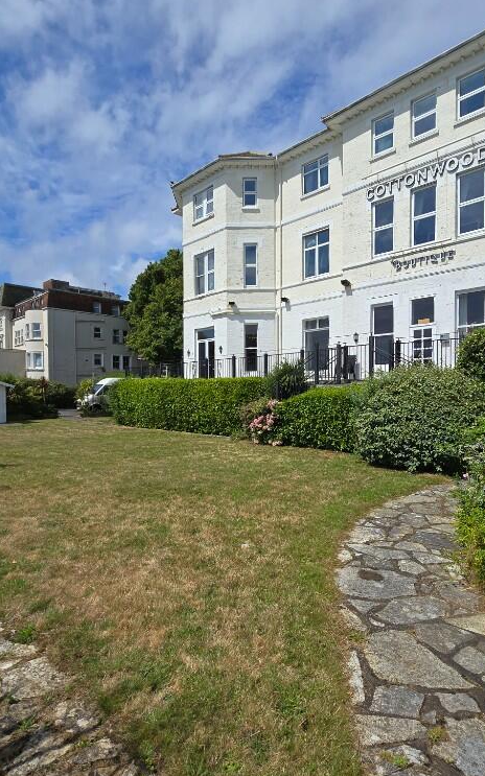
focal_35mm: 19
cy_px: 396
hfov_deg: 62.2
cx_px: 249
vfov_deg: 88.0
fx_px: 402
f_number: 2.2
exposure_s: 1/4032
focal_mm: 2.2
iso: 50
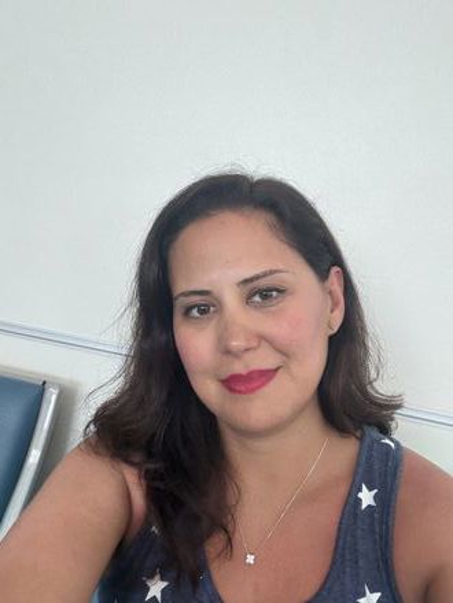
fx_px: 523
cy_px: 302
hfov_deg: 46.8
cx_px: 226
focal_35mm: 30
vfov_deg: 60.0
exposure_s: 1/60
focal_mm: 2.69
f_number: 1.9
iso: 64
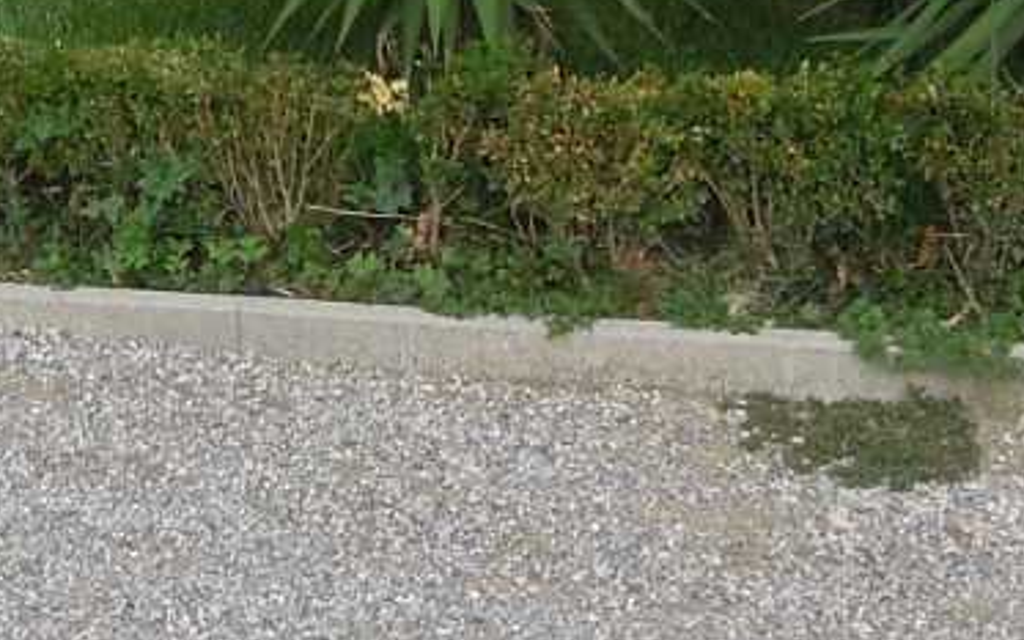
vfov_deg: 11.7
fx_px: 3041
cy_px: -148
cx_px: 156
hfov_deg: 18.9
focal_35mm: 109
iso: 160
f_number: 2.8
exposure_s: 1/1000
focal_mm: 4.3
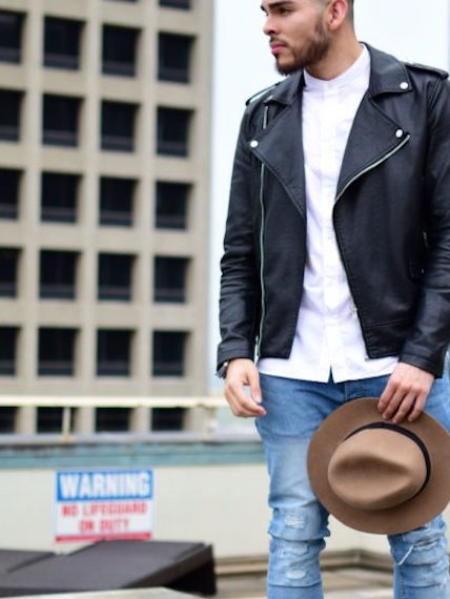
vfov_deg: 21.1
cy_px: 358
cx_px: 334
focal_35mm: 93
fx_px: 1609
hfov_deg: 15.9
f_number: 1.8
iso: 100
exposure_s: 1/250
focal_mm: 35
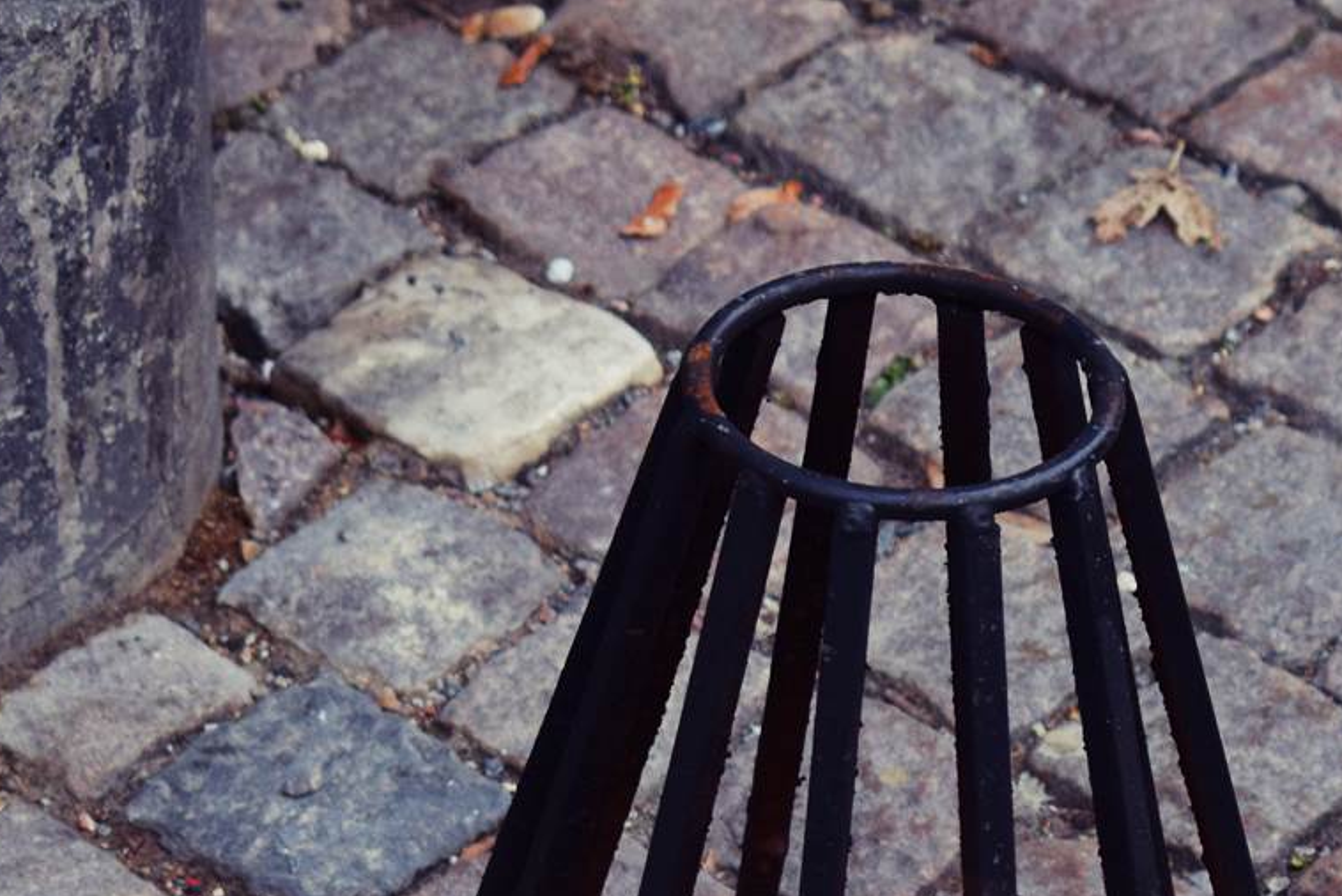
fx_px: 6491
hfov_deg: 11.8
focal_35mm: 174
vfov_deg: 7.9
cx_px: 937
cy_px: 858
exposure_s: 1/60
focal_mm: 55
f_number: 5.6
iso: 400
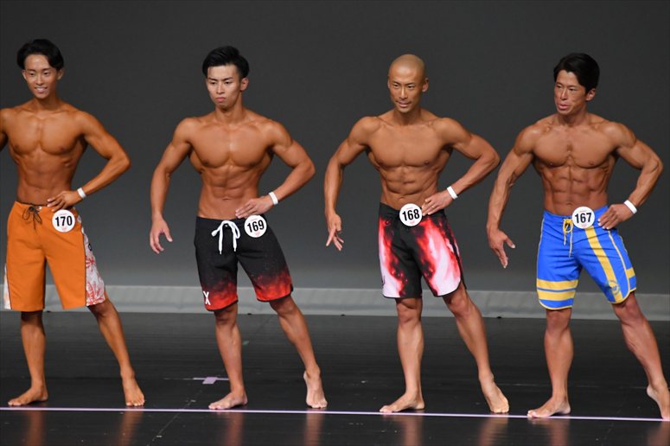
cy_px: 223
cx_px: 335
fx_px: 6976
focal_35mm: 375
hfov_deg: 5.5
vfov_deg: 3.7
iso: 4000
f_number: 5.6
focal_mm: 250
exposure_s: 1/400
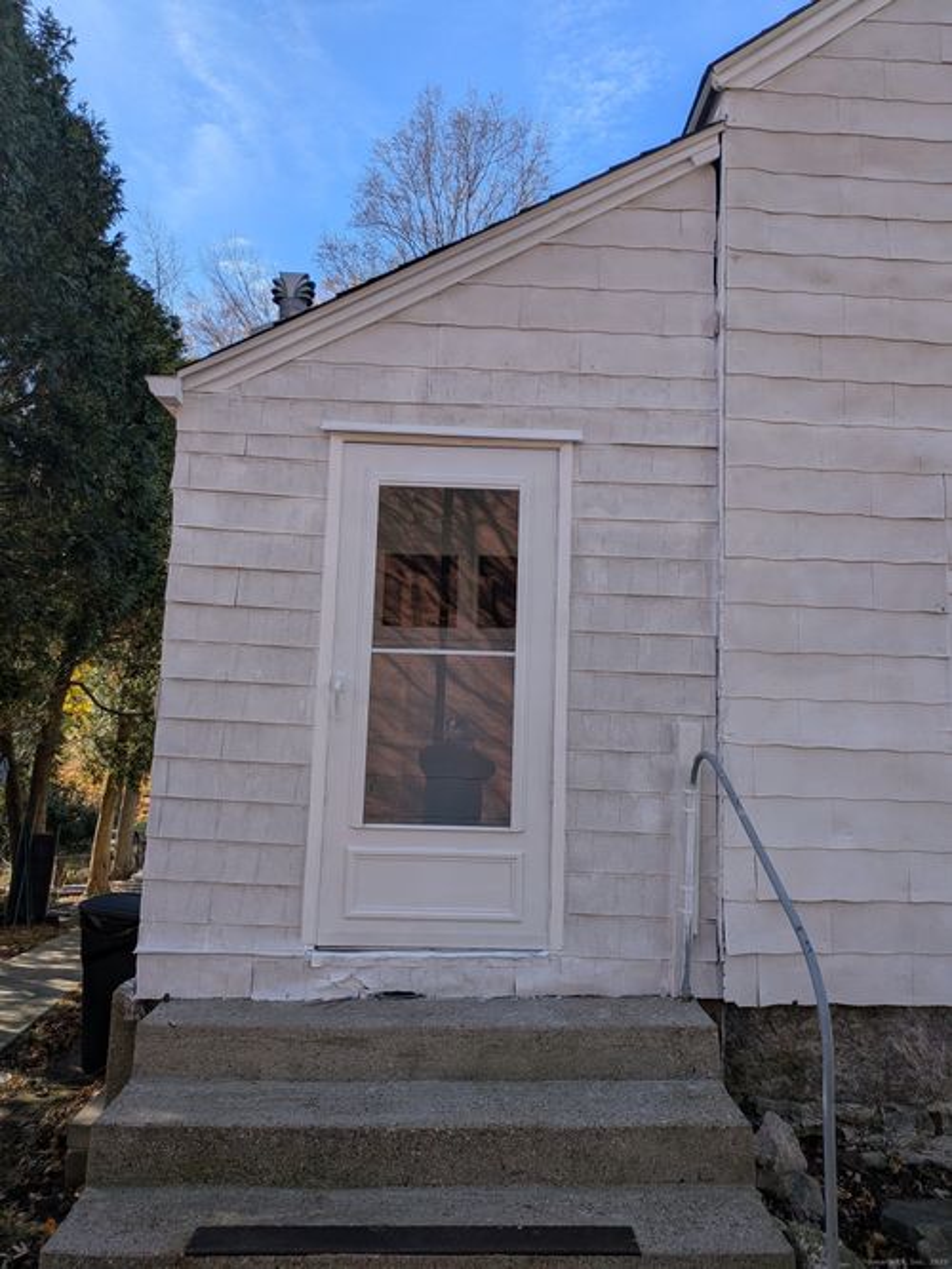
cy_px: 634
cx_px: 476
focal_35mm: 24
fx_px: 880
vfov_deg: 71.6
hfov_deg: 56.8
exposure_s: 1/841
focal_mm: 4.53
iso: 28
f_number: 1.7
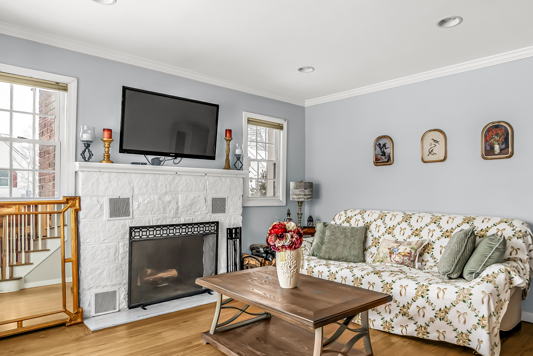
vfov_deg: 55.1
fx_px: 341
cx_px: 309
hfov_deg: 75.5
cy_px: 188
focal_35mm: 23
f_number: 4.5
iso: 640
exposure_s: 1/500
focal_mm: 10
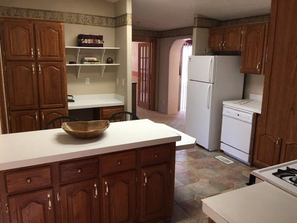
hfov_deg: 61.7
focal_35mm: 29
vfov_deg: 48.2
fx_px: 249
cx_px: 148
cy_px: 112
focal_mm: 4.15
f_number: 2.2
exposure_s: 1/15
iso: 40
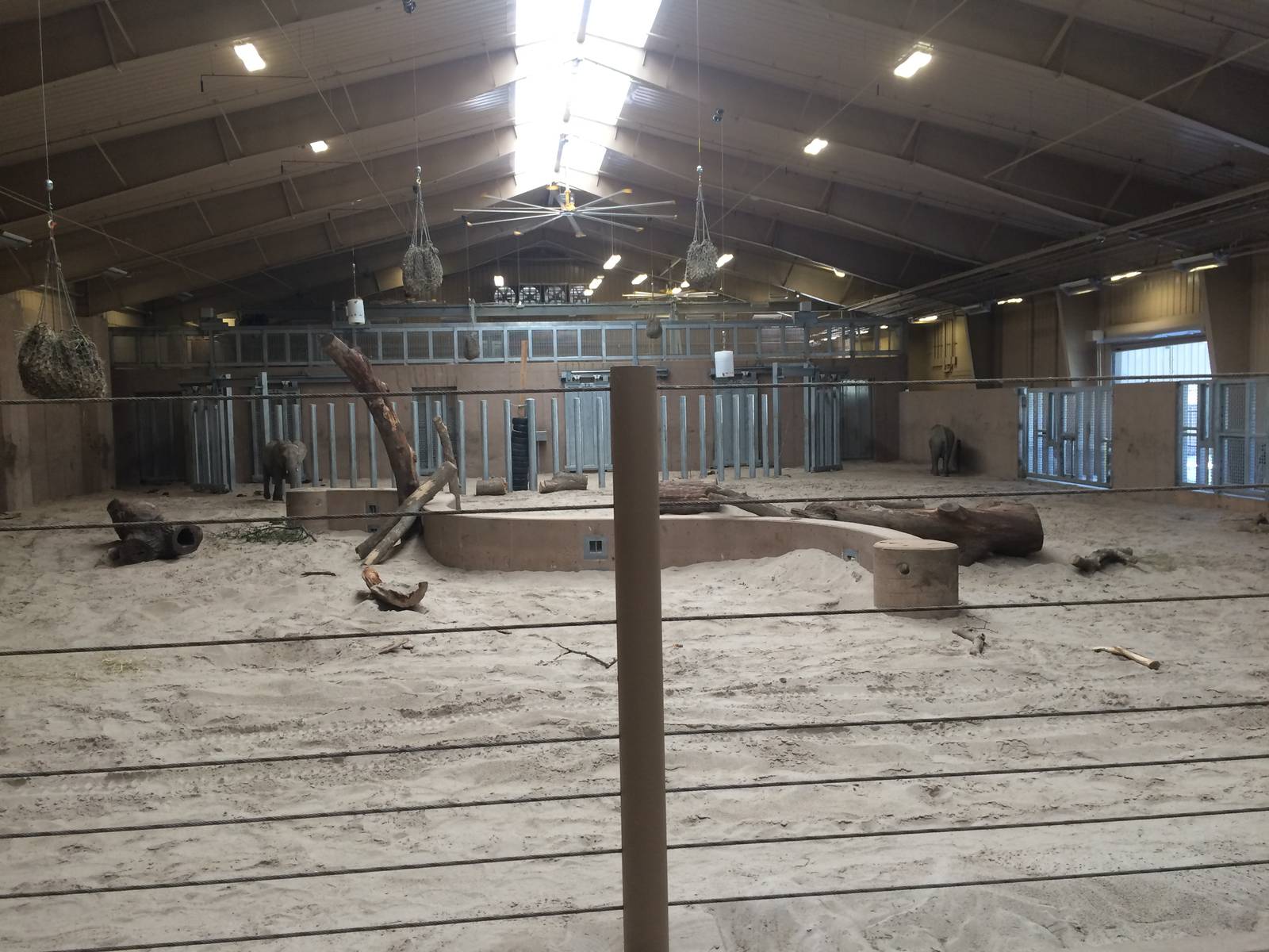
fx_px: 1063
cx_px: 634
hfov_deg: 61.7
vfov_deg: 48.2
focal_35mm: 29
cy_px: 476
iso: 32
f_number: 2.2
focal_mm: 4.15
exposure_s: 1/30
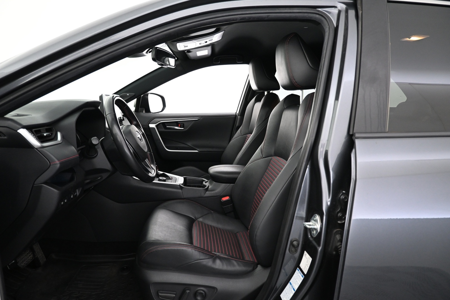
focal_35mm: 24
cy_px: 150
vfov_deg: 53.1
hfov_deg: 73.7
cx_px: 225
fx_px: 300
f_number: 3.5
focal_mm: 16
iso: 1600
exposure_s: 1/25
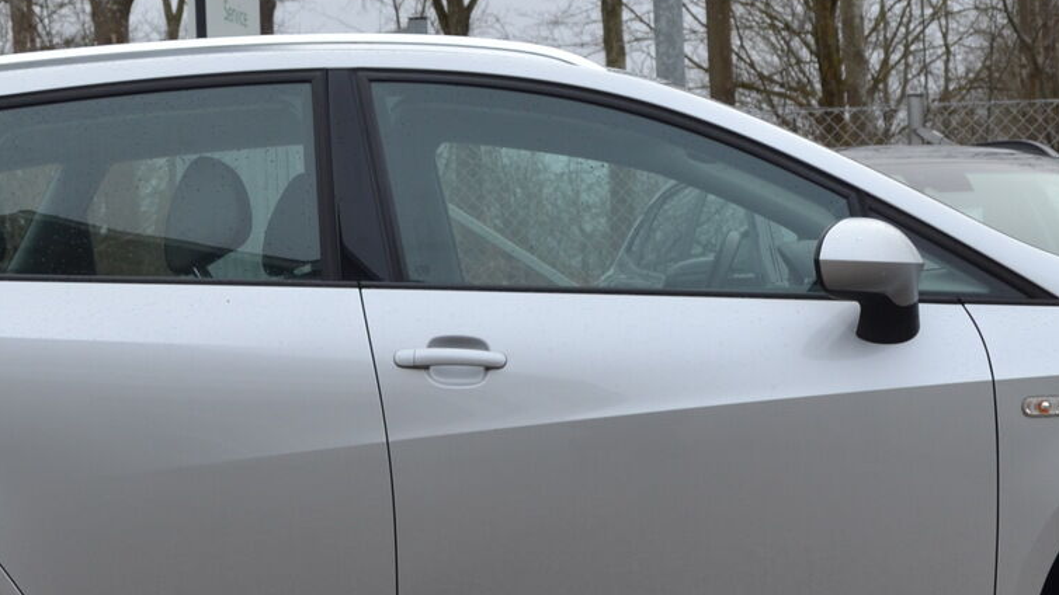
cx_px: 492
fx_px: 3145
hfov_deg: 19.1
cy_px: 462
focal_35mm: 112
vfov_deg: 10.8
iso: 100
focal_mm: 28
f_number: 6.3
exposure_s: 1/160
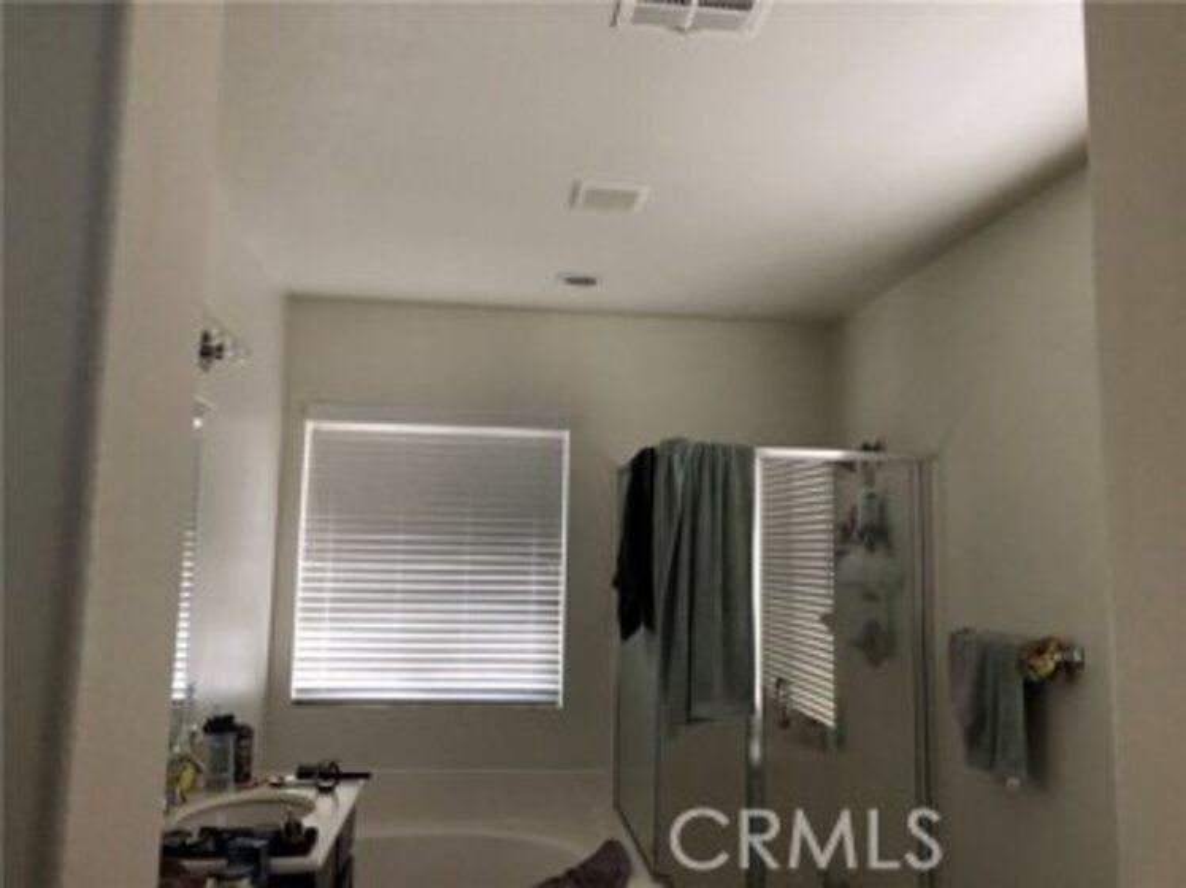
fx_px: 959
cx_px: 593
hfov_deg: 63.5
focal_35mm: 28
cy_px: 444
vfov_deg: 49.7
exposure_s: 1/15
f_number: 1.8
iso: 100
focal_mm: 3.99
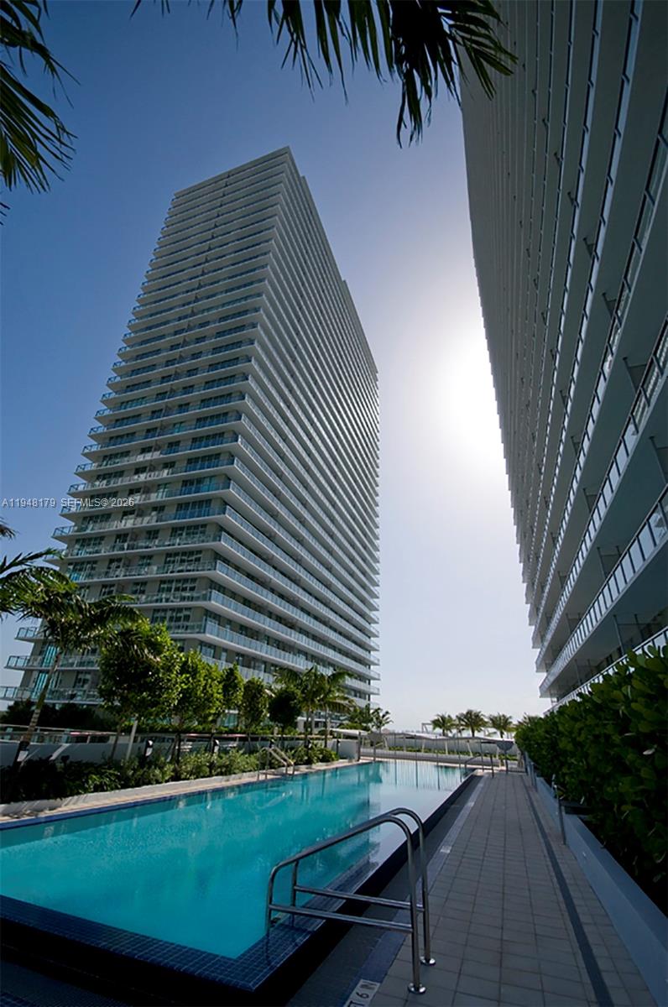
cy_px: 504
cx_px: 334
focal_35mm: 15
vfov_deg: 100.5
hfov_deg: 77.1
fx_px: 419
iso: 250
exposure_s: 1/2500
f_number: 7.1
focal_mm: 10
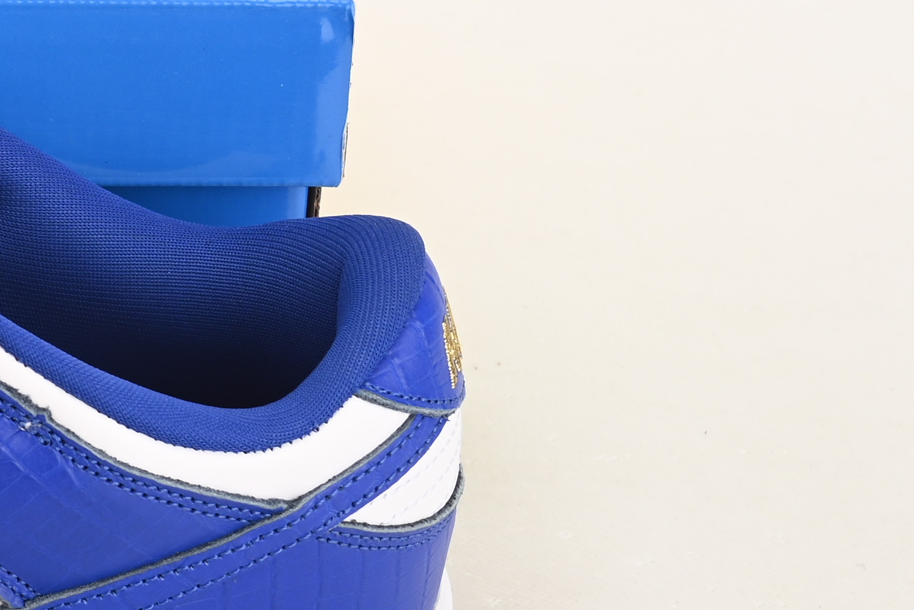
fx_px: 4191
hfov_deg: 11.9
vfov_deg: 8.3
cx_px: -459
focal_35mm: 165
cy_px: -8
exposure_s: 1/200
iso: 100
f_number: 11
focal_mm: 46
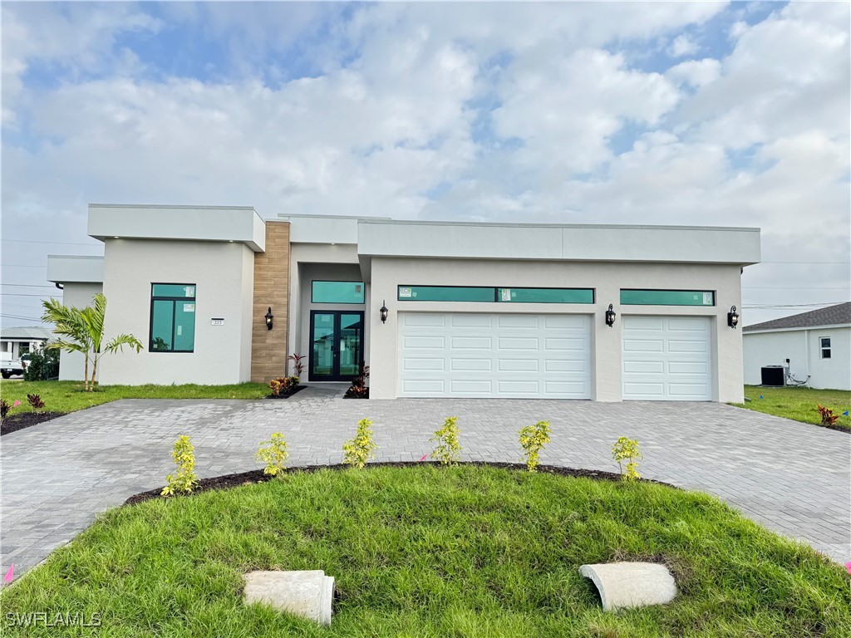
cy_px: 319
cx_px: 426
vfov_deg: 56.8
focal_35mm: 24
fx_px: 590
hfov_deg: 71.6
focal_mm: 6.76
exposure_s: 1/1094
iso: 80
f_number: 1.78
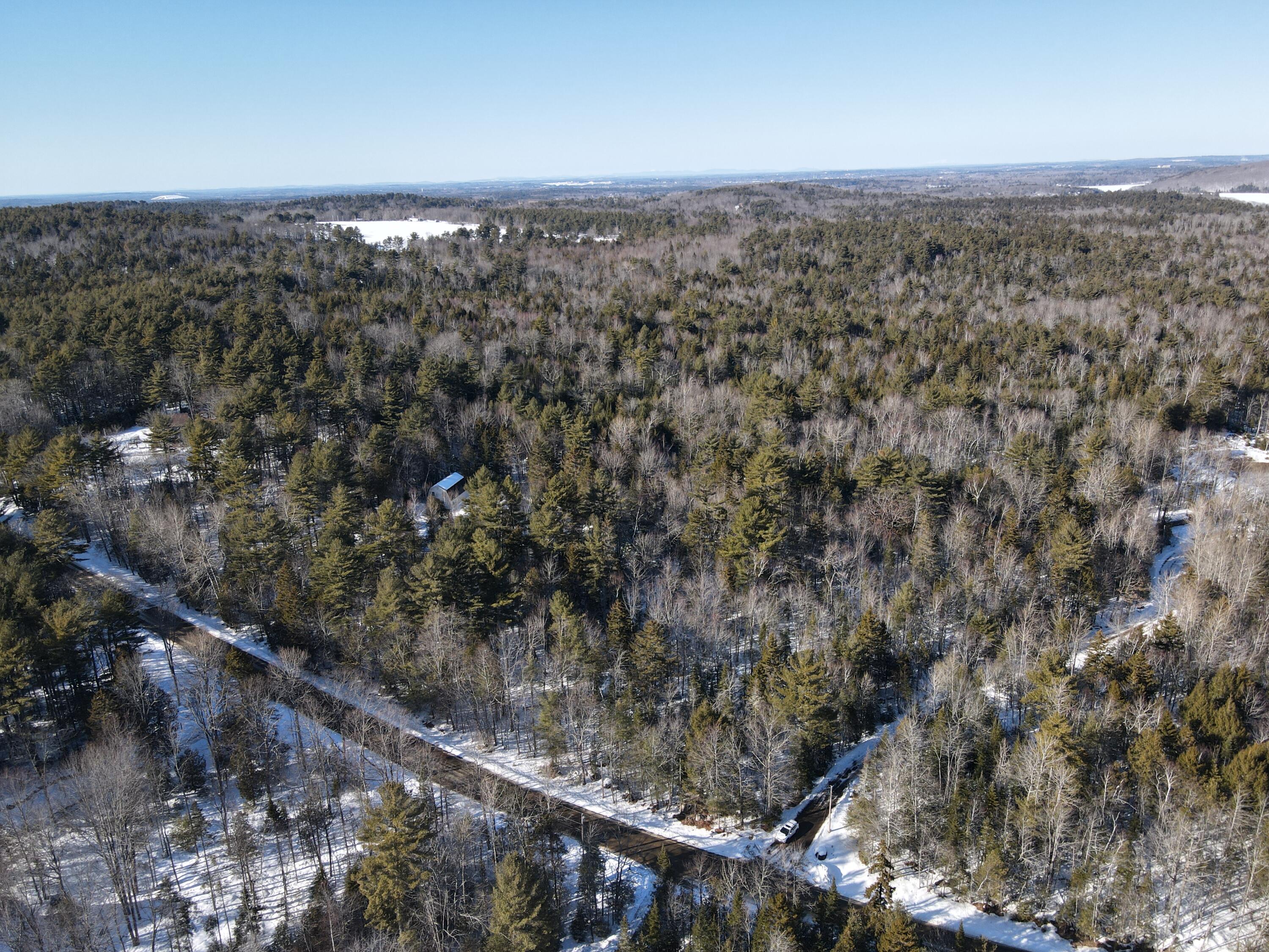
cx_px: 634
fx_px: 880
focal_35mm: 24
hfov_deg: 71.6
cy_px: 476
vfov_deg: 56.8
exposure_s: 1/400
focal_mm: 4.5
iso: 100
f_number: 2.8
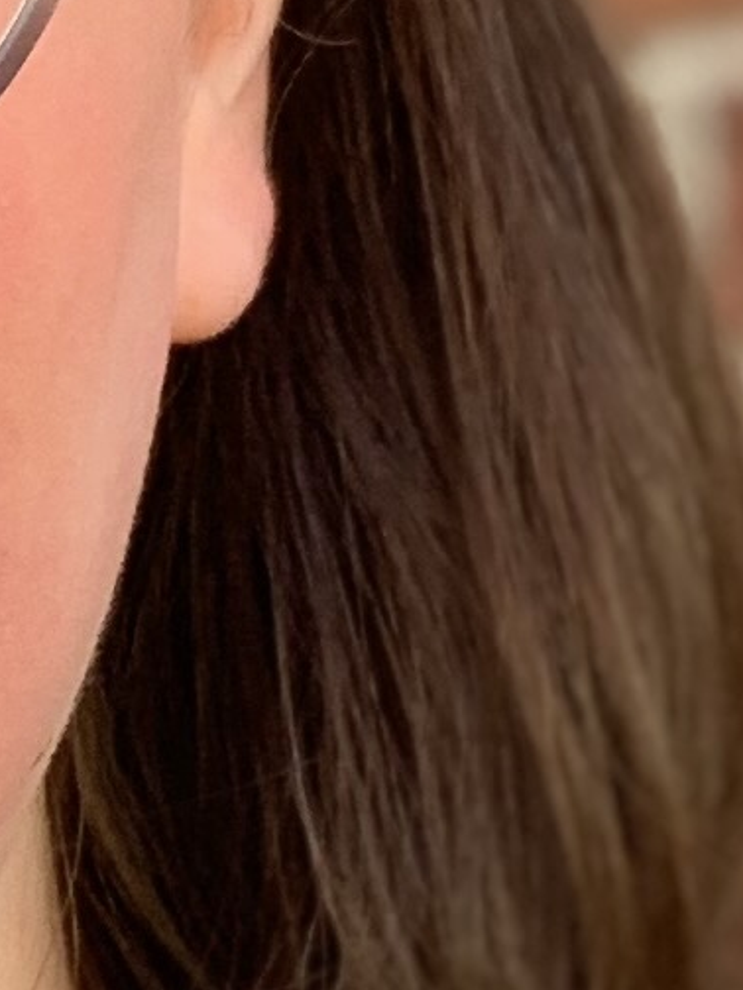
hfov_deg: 7.4
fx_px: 5609
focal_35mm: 196
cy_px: 505
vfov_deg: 10.1
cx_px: -564
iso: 25
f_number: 2.2
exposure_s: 1/121
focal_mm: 2.87
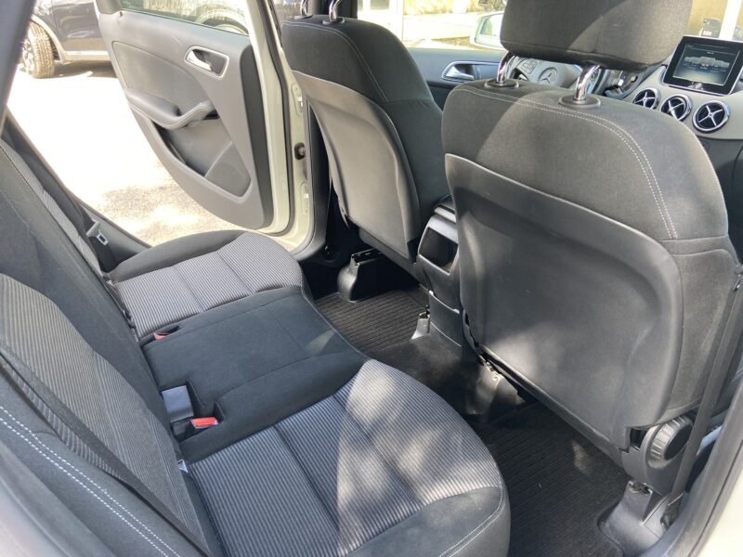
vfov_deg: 53.1
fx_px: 558
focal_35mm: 26
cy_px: 278
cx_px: 372
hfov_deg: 67.3
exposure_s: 1/121
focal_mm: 4.25
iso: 100
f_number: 1.8
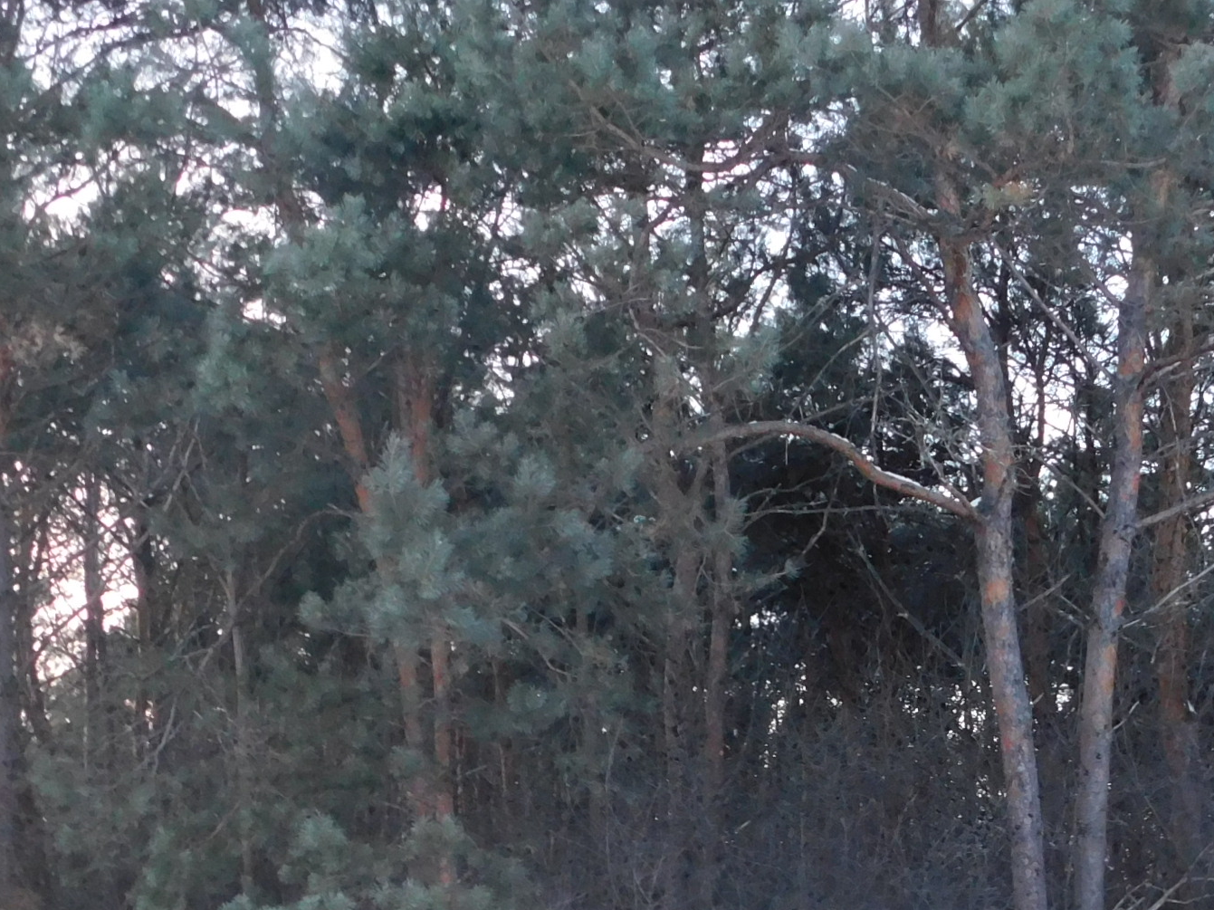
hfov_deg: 33.7
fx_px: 1963
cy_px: 796
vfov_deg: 25.4
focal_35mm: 56
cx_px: 909
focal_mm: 4
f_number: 3
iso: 250
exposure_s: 1/30
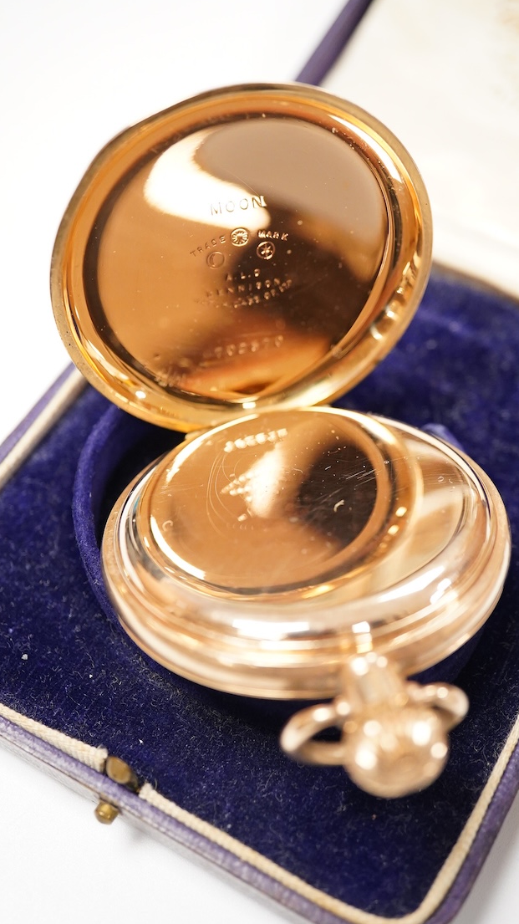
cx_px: 281
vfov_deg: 42.9
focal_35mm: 48
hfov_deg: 24.9
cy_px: 459
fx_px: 1175
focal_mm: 30
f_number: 6.3
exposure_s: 1/160
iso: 2500
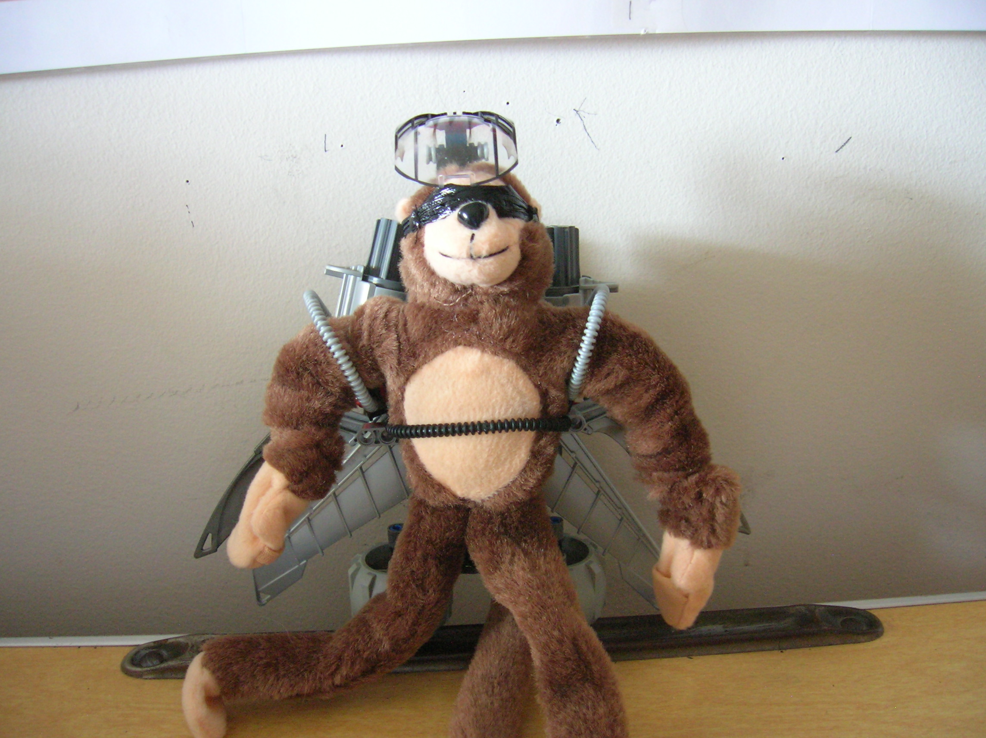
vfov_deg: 41.7
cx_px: 493
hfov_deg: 54.0
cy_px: 369
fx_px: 968
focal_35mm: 34
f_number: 2.9
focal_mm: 5.7
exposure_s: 1.64
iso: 200
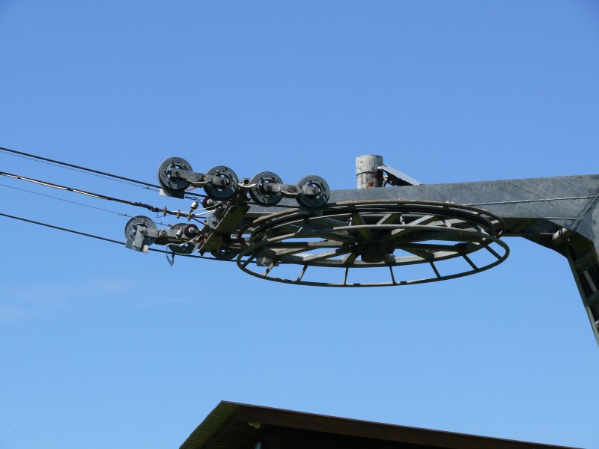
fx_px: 2509
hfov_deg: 13.6
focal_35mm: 145
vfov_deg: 10.2
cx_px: 300
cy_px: 224
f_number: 6.3
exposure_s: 1/400
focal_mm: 30.6
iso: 100
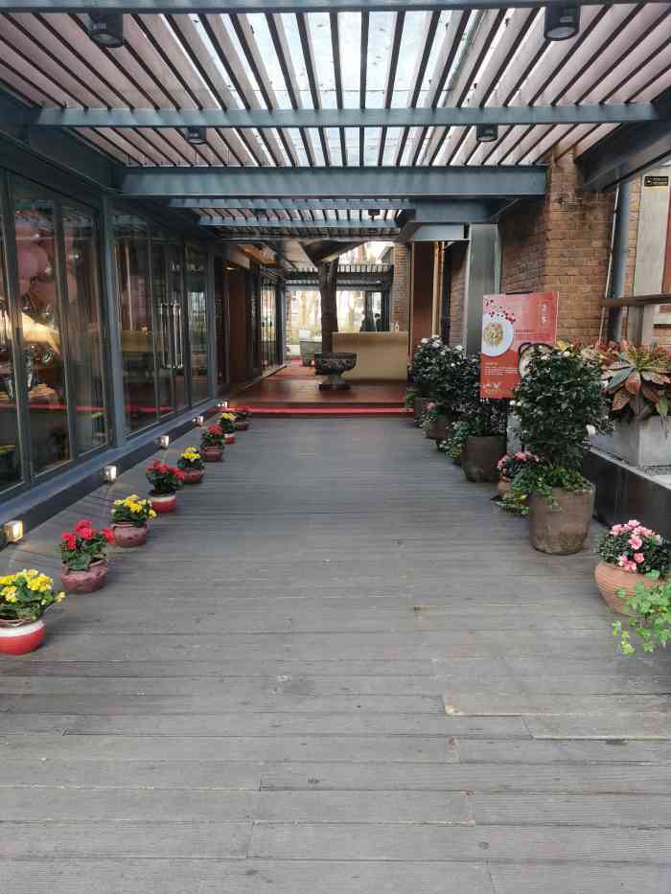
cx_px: 336
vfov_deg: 67.3
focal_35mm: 26
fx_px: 672
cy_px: 447
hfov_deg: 53.1
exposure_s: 1/100
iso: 250
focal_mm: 5.58
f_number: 1.8
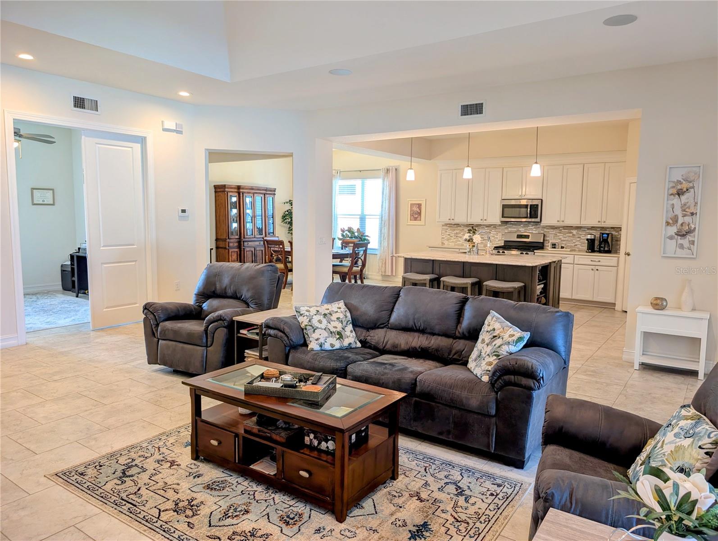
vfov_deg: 56.9
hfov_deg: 71.5
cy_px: 270
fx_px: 498
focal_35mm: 24
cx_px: 359
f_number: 1.68
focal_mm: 6.9
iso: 79
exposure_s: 1/60
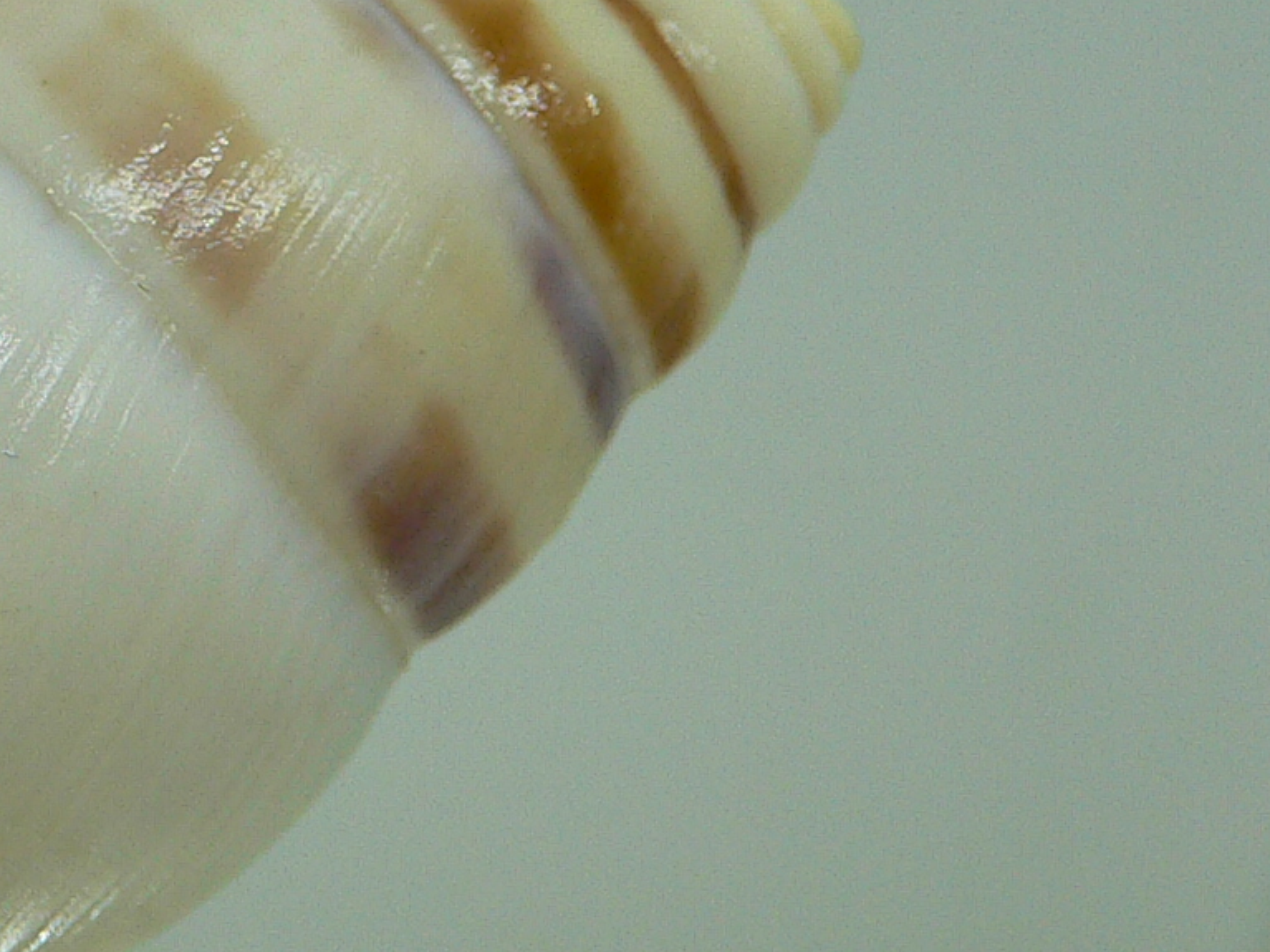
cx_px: -265
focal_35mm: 92
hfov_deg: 20.0
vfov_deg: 16.1
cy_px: 402
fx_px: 3375
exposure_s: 1/60
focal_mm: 4.6
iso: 100
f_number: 2.8
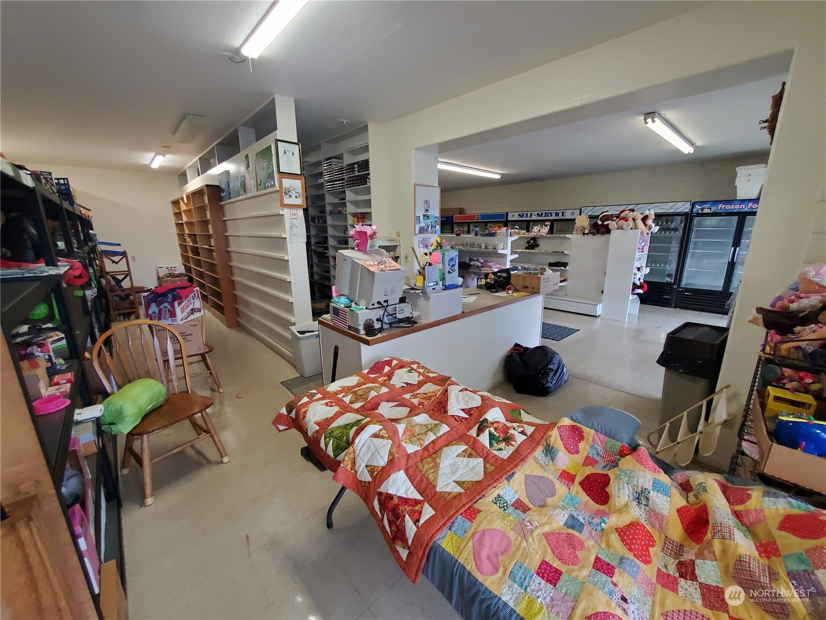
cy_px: 310
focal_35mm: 13
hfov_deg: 106.2
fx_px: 310
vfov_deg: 89.9
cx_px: 413
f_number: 2.2
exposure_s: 1/60
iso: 320
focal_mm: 1.8
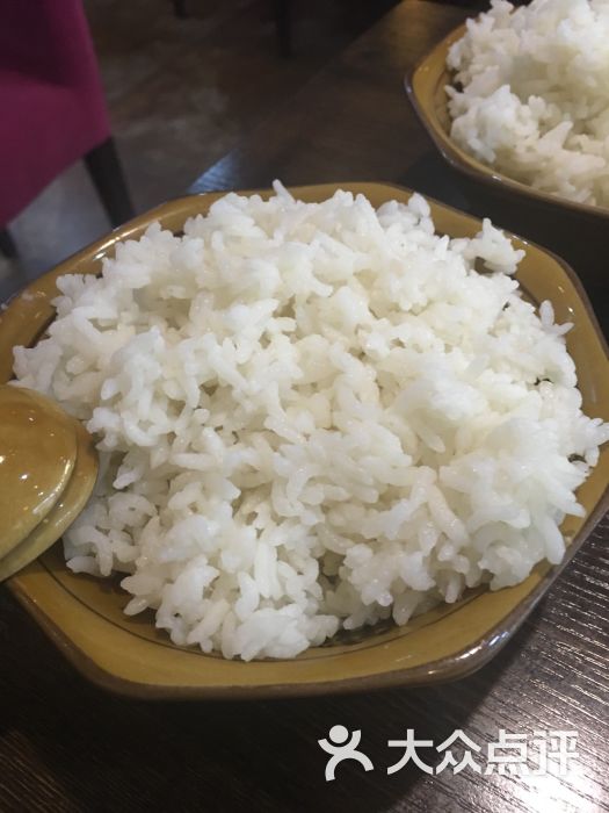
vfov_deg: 61.7
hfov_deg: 48.2
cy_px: 406
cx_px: 304
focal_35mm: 29
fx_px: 680
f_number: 2.2
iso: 160
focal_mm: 4.15
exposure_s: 1/33
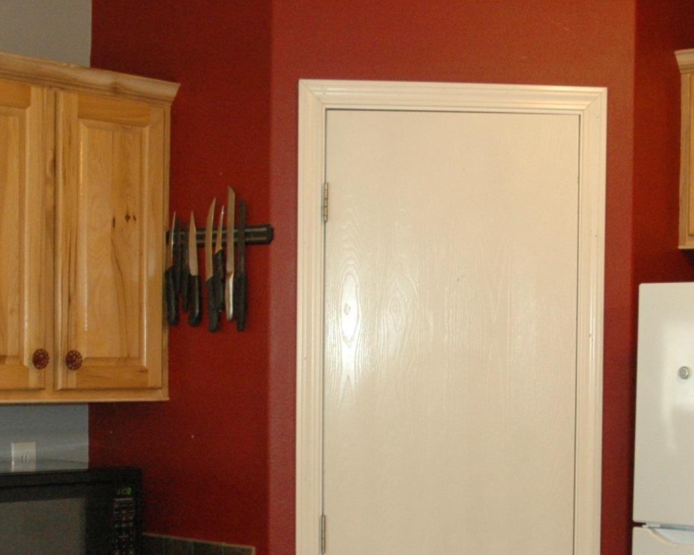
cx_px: 402
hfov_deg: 25.7
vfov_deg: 20.3
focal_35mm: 74
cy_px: 486
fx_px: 1520
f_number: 4
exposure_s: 1/60
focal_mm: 18
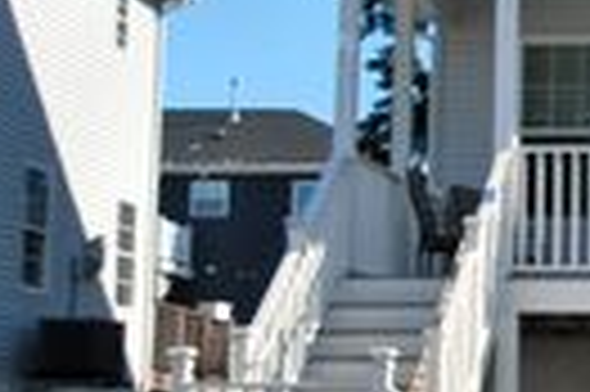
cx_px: 811
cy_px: 212
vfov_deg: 10.9
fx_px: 2062
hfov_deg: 15.4
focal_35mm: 126
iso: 220
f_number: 8
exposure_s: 1/250
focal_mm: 22
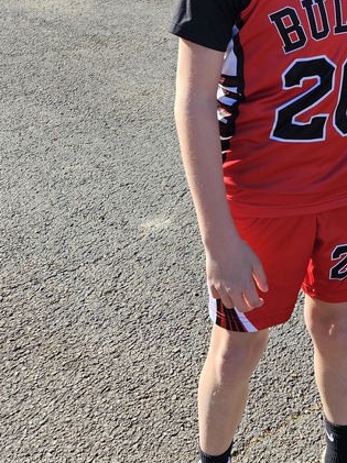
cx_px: 400
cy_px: 59
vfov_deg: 32.9
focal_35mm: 56
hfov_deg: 24.0
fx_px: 750
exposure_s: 1/579
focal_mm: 5.4
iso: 25
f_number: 1.8
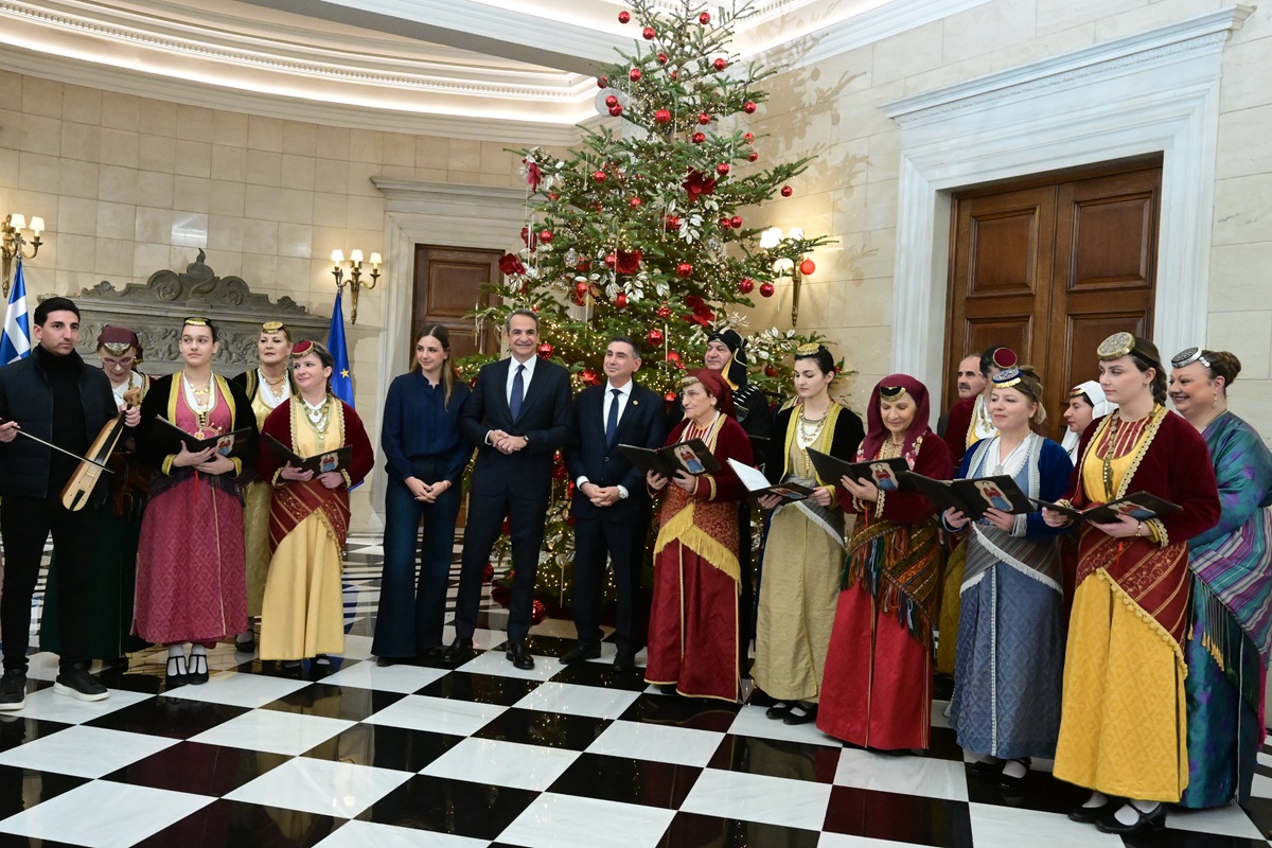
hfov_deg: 60.3
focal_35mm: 31
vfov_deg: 42.3
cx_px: 636
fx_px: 1095
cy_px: 424
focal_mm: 21
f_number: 5.6
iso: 6400
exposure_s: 1/400
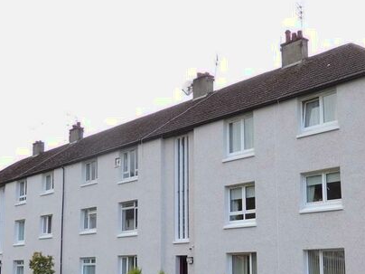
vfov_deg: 27.8
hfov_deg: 36.8
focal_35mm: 52
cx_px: 206
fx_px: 548
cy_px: 189
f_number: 3.3
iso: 125
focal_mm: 5.5
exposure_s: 1/200
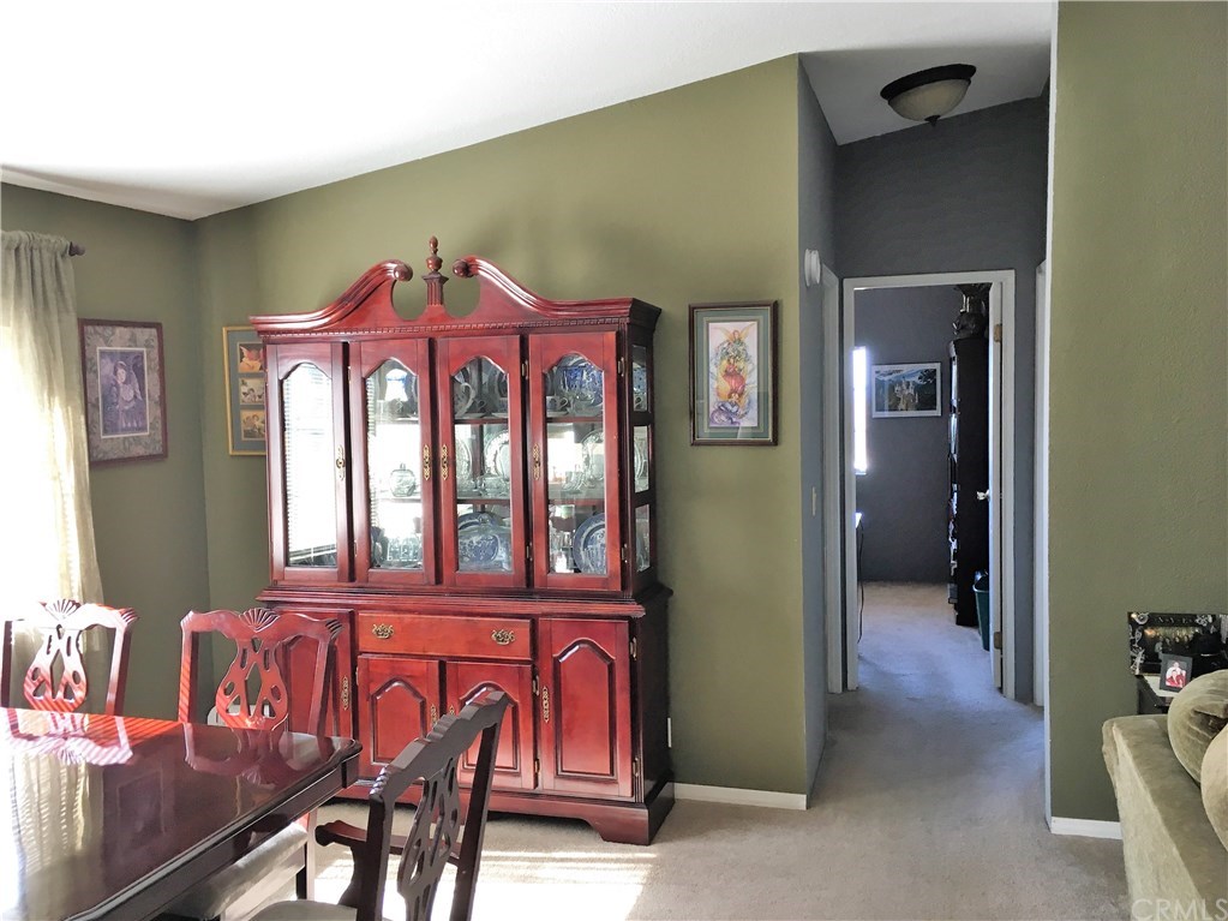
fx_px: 1029
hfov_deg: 61.7
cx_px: 614
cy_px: 460
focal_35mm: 29
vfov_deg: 48.2
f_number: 2.2
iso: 64
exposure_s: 1/30
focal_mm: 4.15
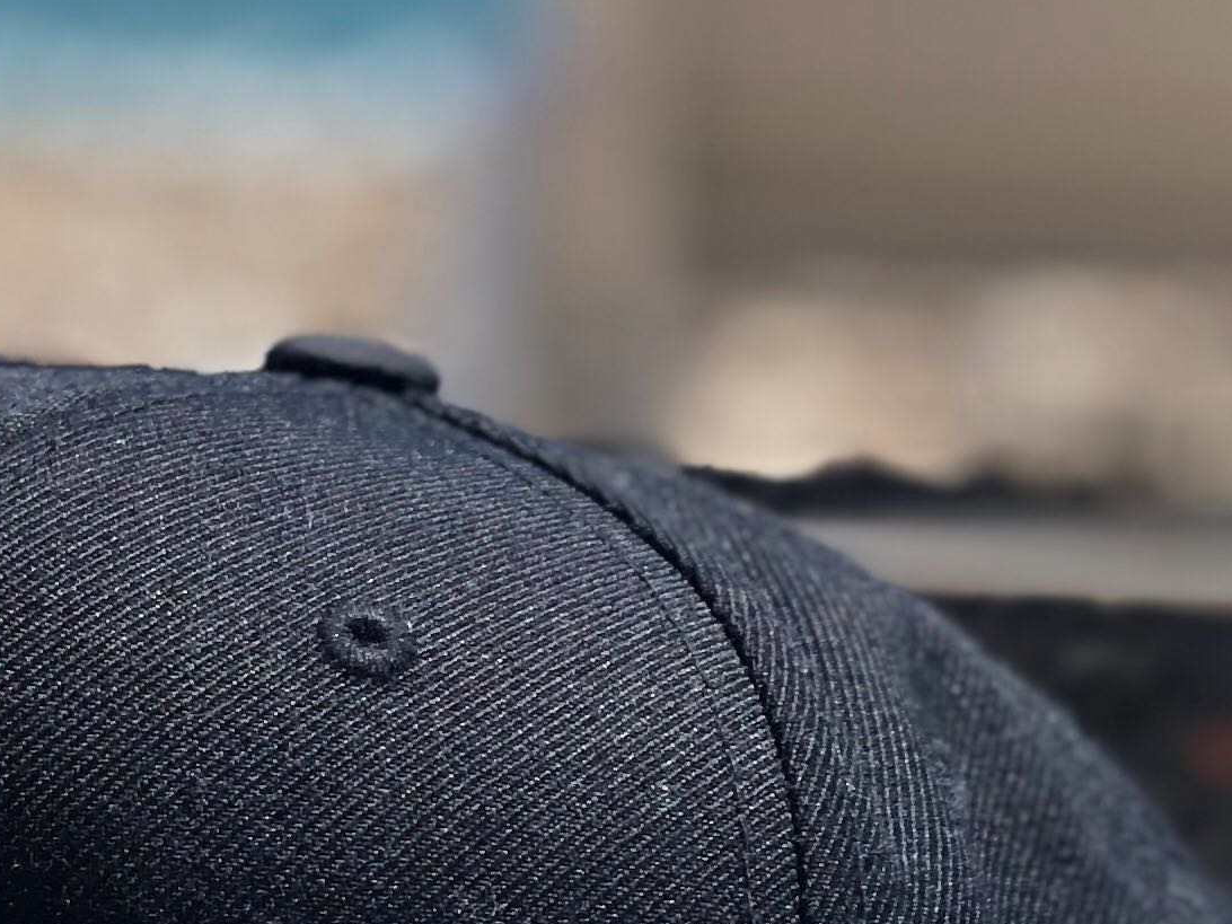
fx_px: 6833
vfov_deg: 7.7
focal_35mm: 192
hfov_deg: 9.9
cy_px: 1013
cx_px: -824
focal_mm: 6
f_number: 2.4
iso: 16
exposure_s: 1/889
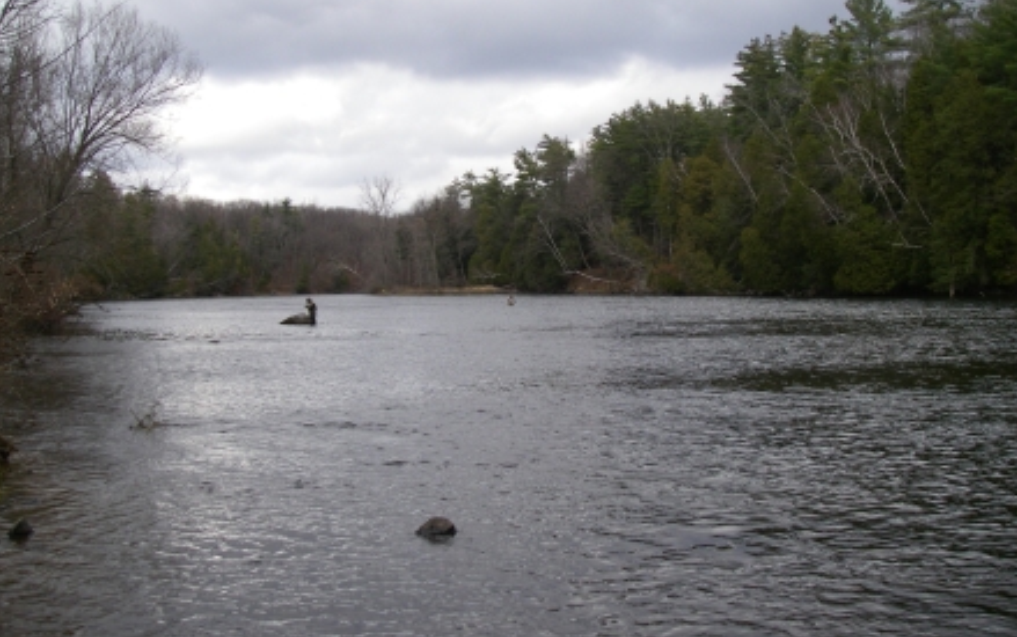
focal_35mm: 44
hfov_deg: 45.2
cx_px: 547
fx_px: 1220
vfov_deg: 29.2
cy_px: 269
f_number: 3.3
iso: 64
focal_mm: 6.3
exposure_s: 1/250
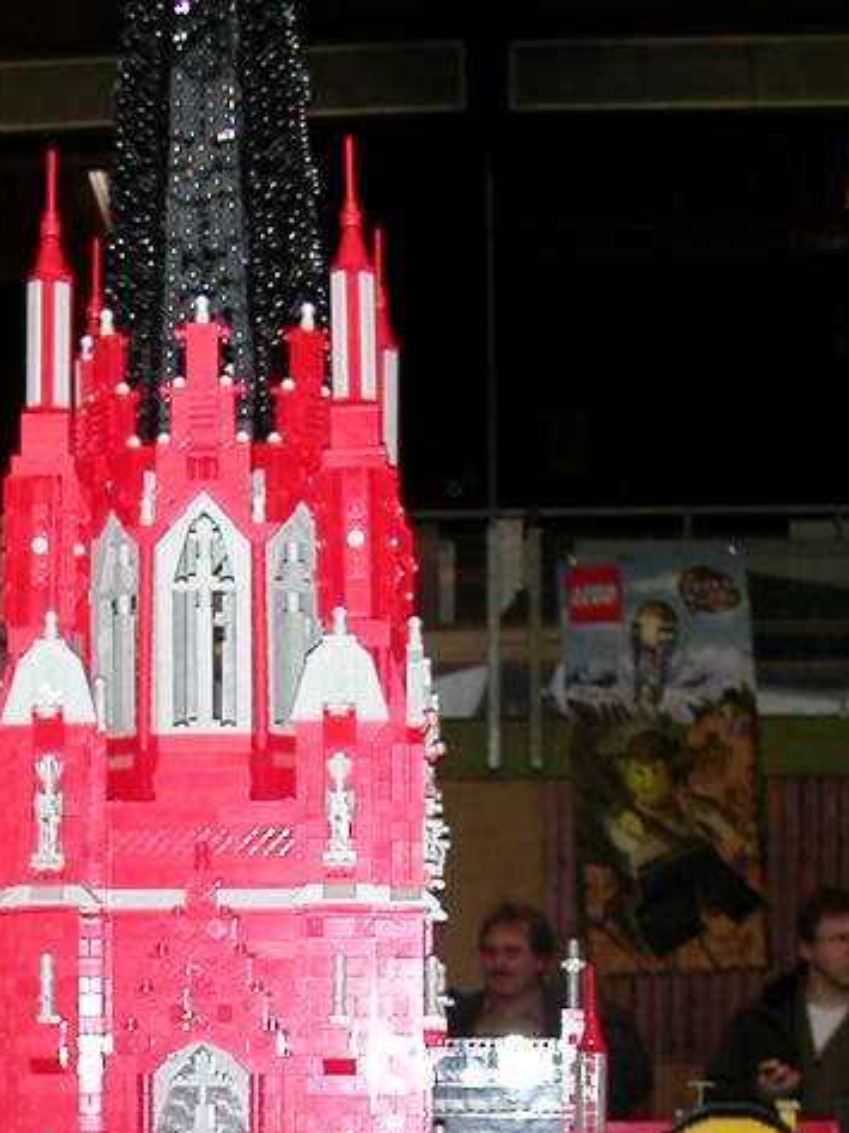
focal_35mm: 80
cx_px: 213
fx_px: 2618
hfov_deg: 18.3
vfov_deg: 23.1
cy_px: 1205
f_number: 2.7
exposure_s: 1/59.9
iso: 100
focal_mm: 5.6
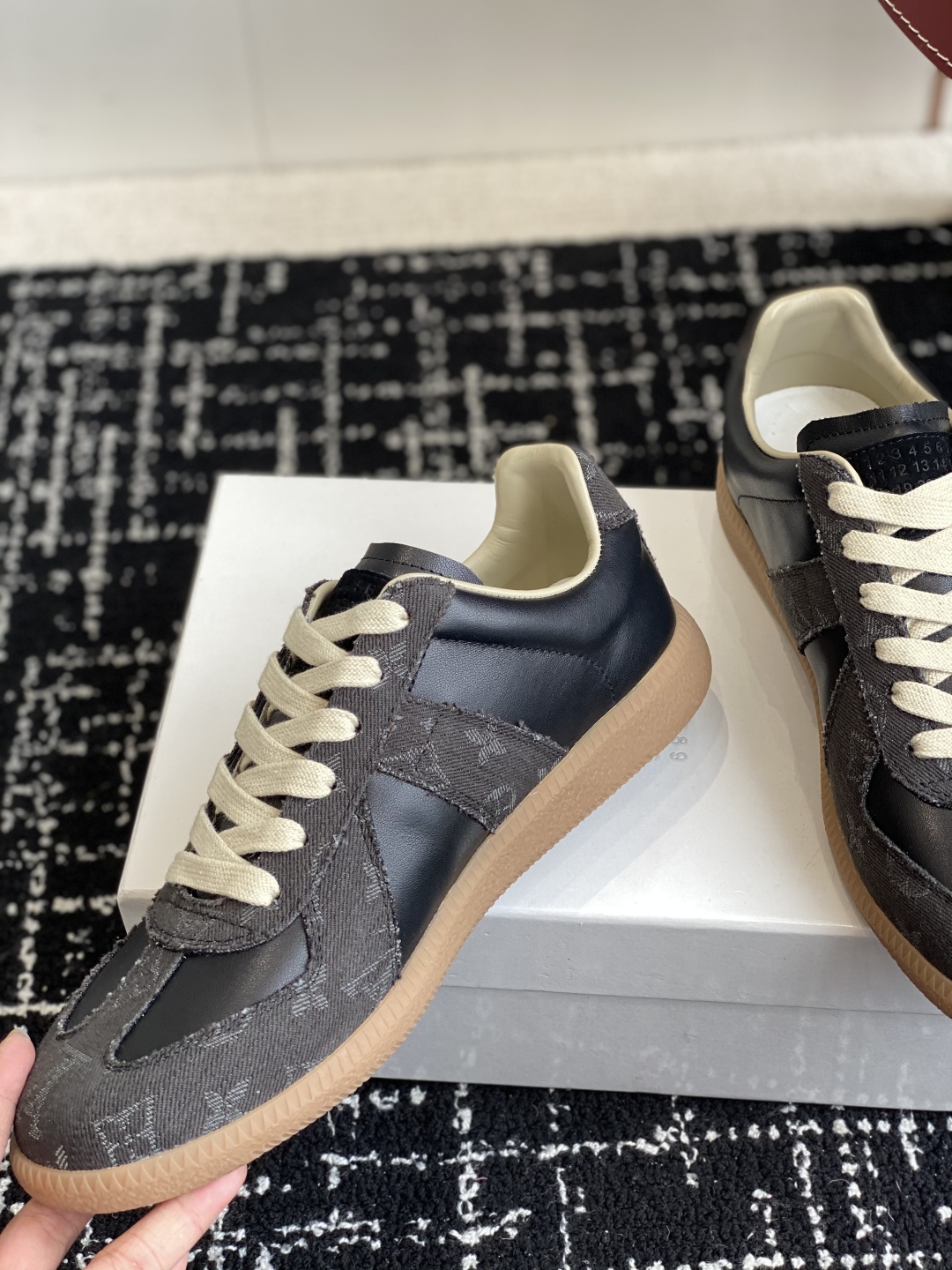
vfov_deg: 36.8
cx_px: 476
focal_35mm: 52
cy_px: 635
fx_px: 1907
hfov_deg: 28.0
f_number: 2
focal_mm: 6
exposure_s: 1/122
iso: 40
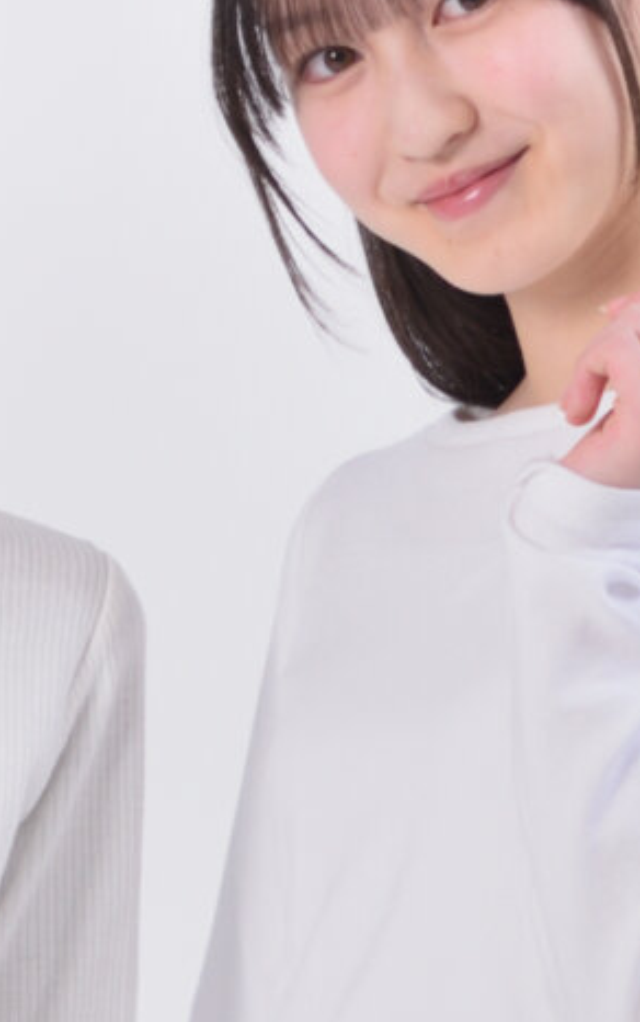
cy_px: 1379
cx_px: -32
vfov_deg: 7.1
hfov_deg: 4.5
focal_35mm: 291
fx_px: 8106
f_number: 8
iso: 200
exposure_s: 1/160
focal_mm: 52
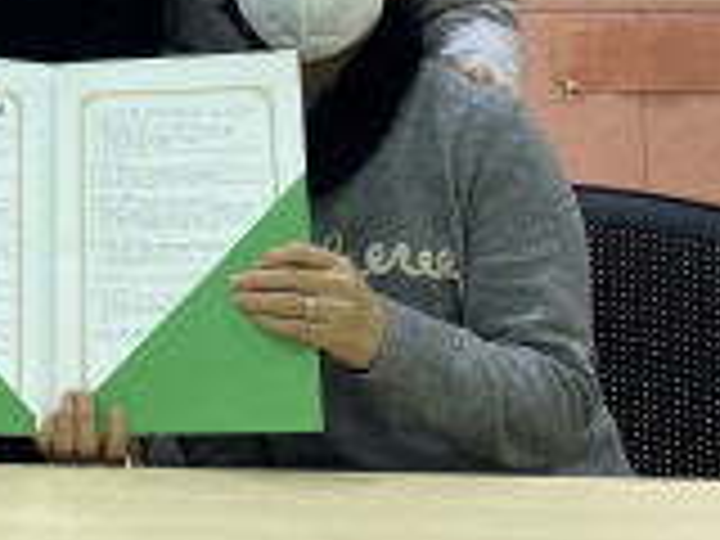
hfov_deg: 23.4
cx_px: 54
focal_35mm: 81
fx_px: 1685
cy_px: -236
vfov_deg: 16.8
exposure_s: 1/120
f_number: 1.6
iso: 80
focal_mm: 4.2
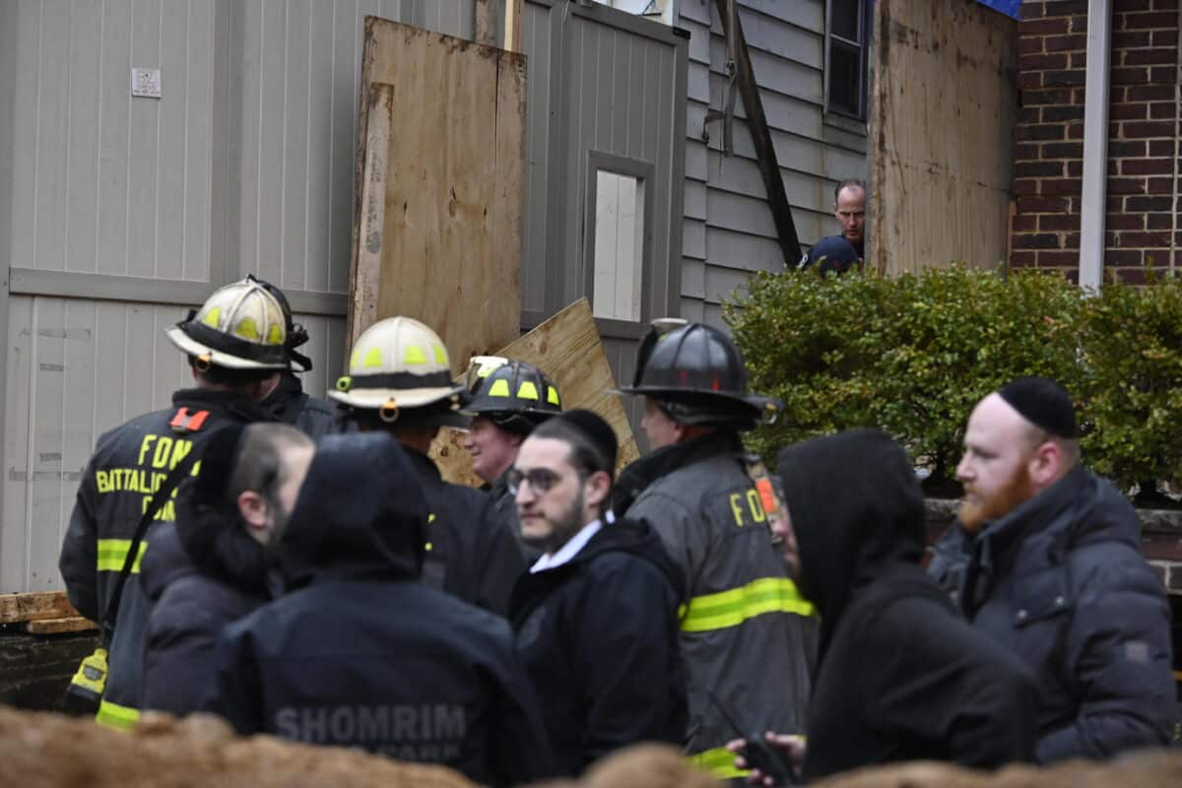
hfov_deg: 27.0
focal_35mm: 75
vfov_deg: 18.2
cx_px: 591
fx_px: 2462
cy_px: 394
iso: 1250
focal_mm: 75
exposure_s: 1/2000
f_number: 4
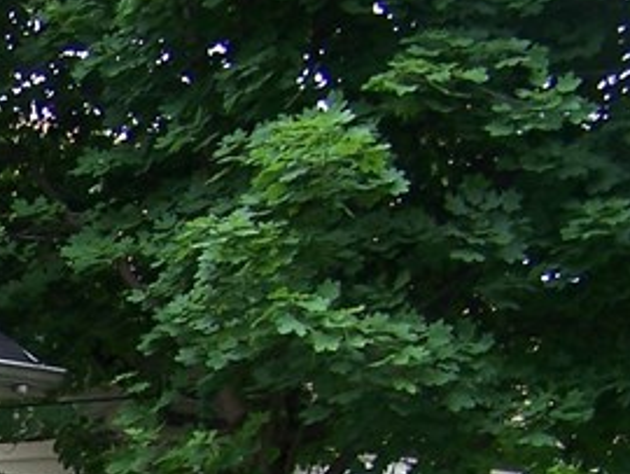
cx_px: -523
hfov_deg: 12.5
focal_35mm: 144
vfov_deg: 10.0
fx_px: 2623
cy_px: 672
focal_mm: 6.3
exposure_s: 1/200
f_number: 2.8
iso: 80
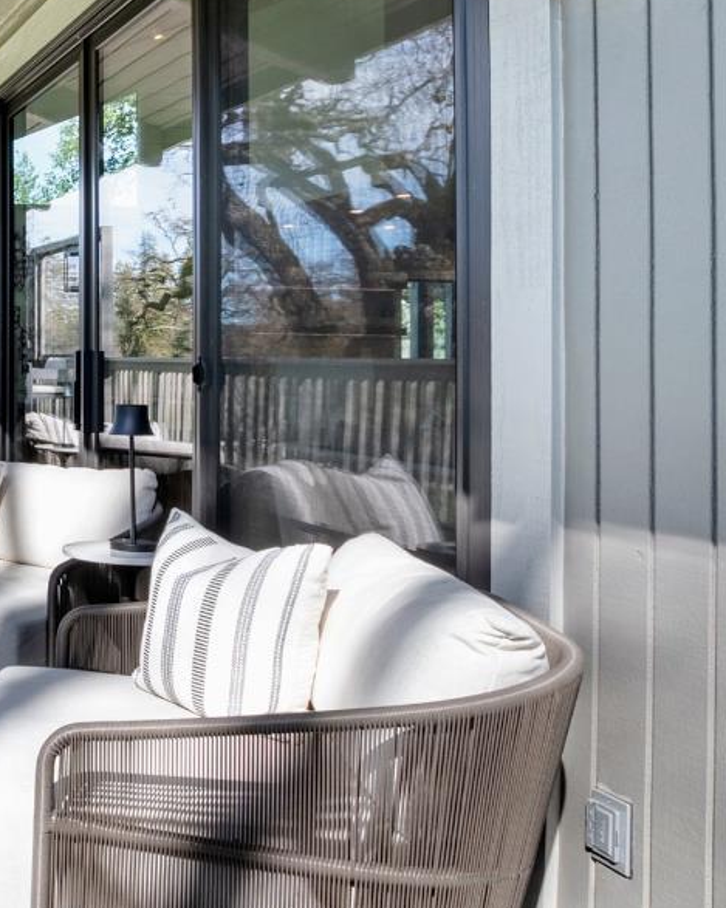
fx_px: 968
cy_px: 305
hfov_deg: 29.0
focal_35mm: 36
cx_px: -317
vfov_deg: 49.5
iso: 100
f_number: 9
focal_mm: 10
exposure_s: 1/10
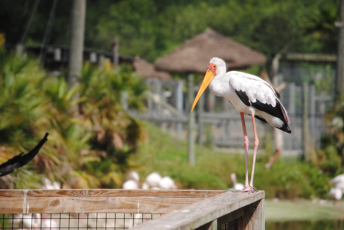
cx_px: 172
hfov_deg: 9.1
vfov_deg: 6.1
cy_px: 115
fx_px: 2153
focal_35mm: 225
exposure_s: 1/1250
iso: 200
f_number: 4.8
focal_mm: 150
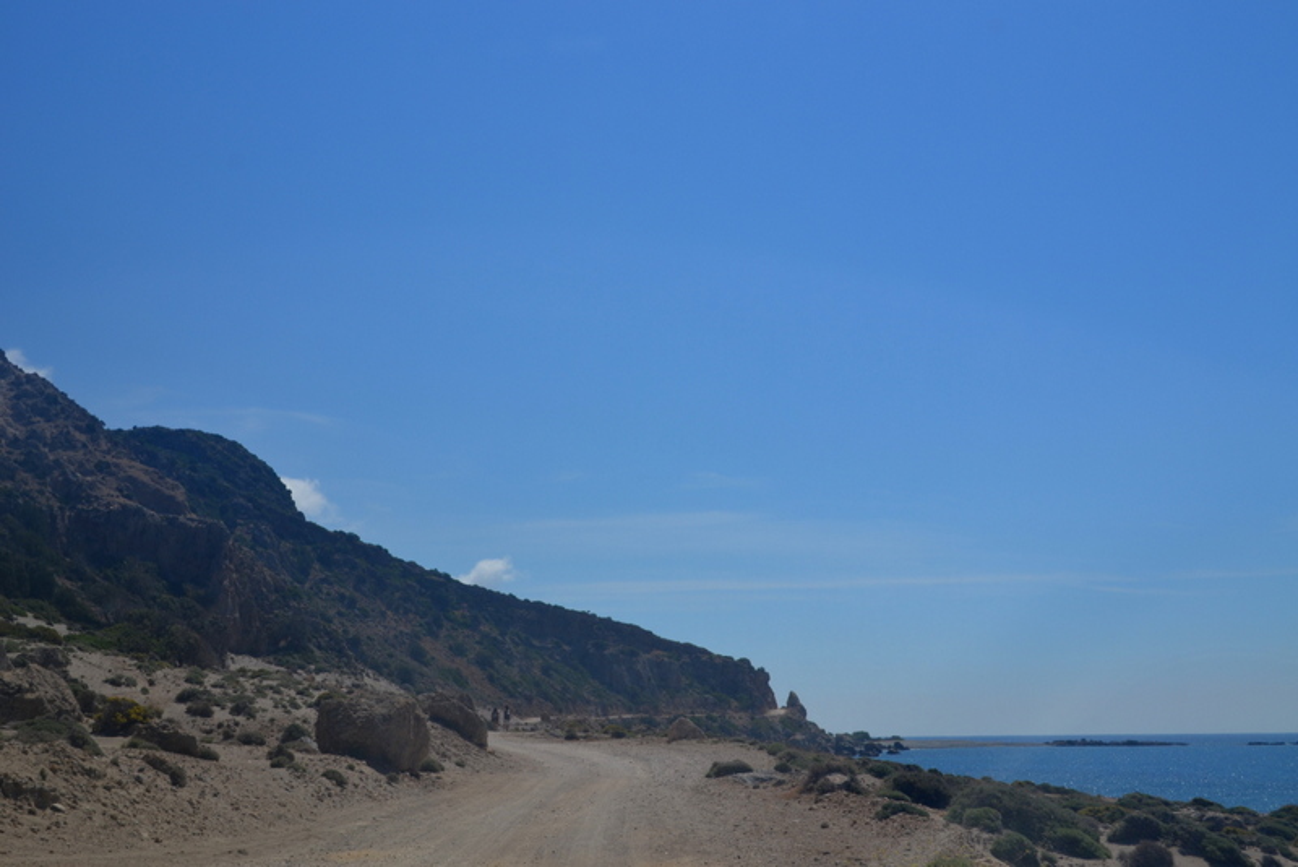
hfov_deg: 43.6
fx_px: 1623
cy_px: 434
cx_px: 649
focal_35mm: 45
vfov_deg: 29.9
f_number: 9
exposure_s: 1/400
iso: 100
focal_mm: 30
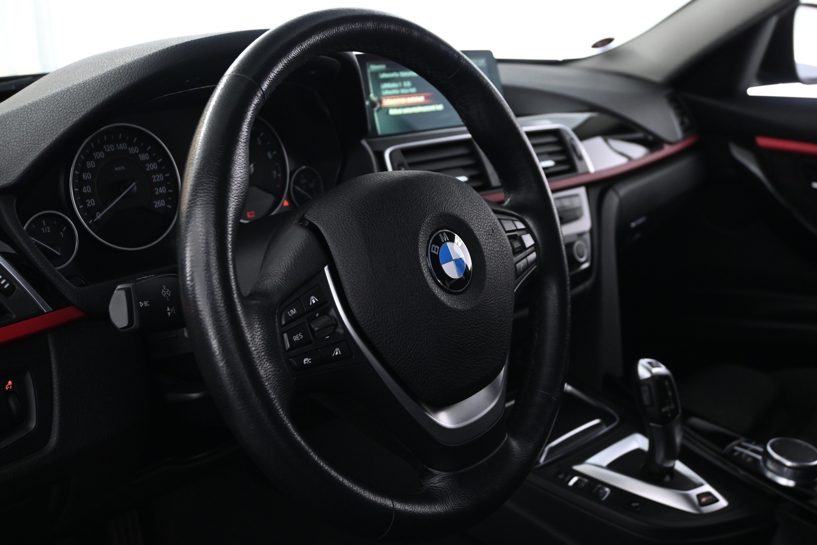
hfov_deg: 51.3
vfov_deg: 35.5
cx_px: 408
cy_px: 272
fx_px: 851
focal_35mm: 38
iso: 1600
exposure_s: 1/13
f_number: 4.2
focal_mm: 25
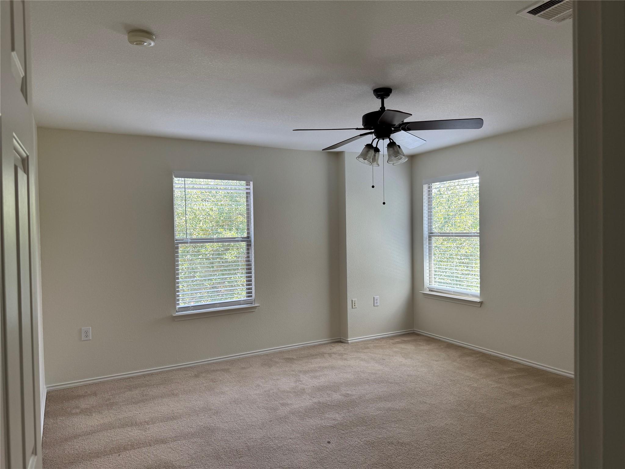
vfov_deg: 56.8
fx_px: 433
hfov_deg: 71.6
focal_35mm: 24
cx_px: 312
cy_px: 234
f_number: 1.78
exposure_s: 1/141
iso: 80
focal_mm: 6.76
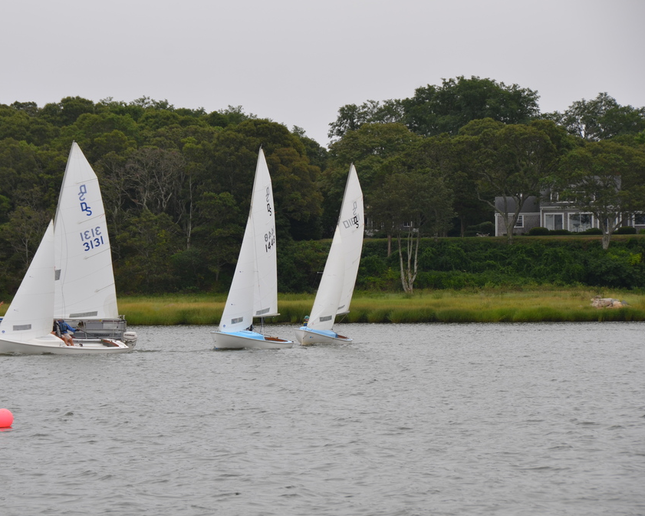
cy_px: 258
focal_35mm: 163
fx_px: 3102
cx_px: 255
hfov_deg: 11.9
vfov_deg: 9.5
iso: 100
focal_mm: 95
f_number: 8
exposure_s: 1/250
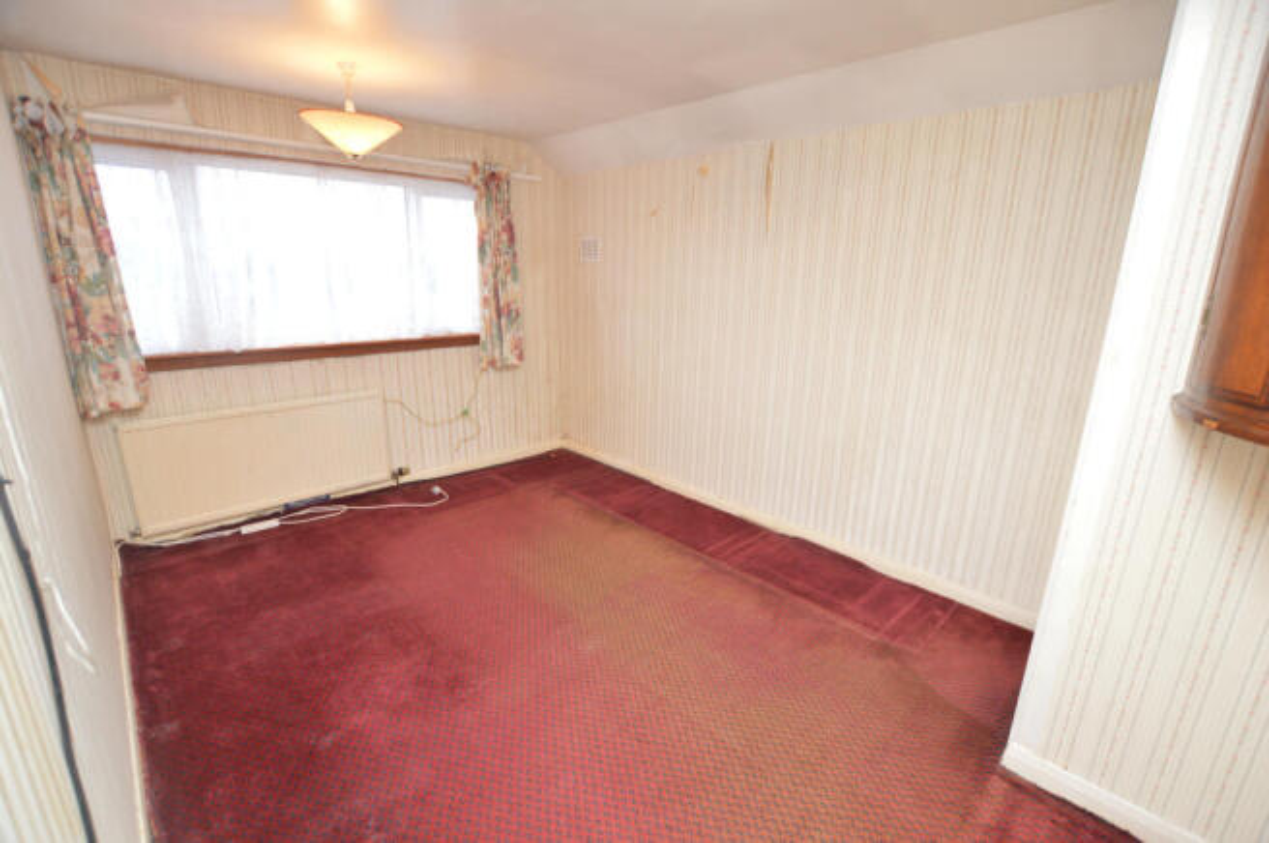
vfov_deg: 77.2
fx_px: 528
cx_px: 634
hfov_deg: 100.4
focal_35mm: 15
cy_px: 422
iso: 500
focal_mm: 10
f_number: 3.5
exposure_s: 1/60
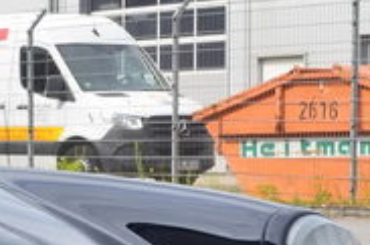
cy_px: 267
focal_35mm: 164
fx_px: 1681
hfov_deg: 11.7
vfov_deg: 8.3
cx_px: -281
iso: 200
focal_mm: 26
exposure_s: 1/100
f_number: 11
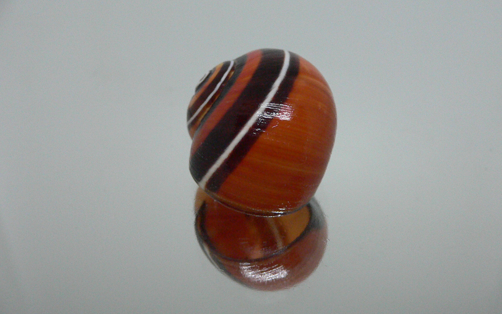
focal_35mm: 40
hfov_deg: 49.3
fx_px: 547
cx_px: 263
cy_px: 159
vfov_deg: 32.0
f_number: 2.8
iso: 200
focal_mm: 4.6
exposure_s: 1/50
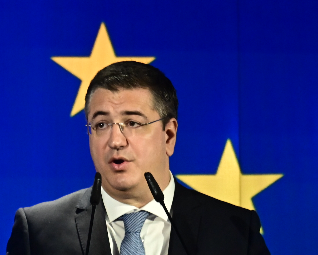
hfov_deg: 10.2
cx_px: 23
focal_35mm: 188
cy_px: 183
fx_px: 1769
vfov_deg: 8.2
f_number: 4
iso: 2000
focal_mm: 70
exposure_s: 1/125
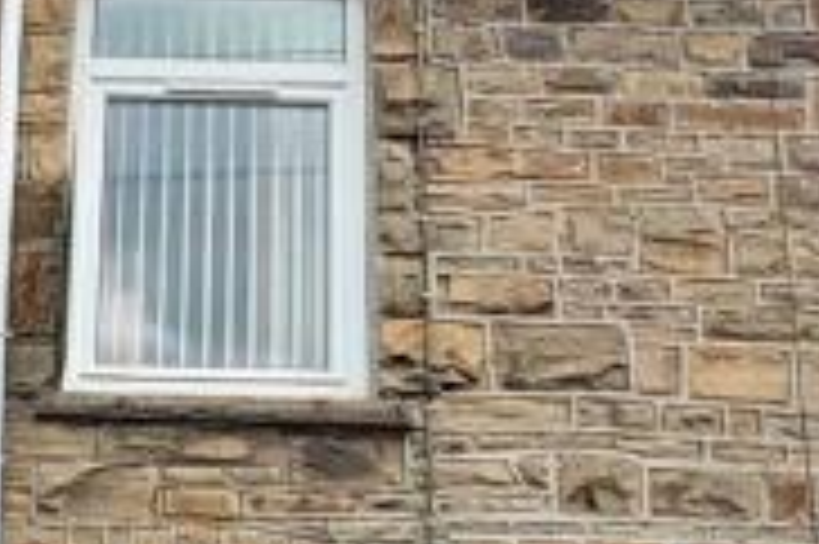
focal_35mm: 82
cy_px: 324
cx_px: 184
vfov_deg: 16.6
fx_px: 1864
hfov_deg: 24.5
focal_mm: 2.22
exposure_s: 1/1536
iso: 50
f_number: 2.2
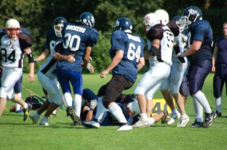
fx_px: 3214
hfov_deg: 4.0
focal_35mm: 511
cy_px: 82
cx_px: 111
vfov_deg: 2.7
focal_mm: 300
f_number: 5.6
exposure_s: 1/800
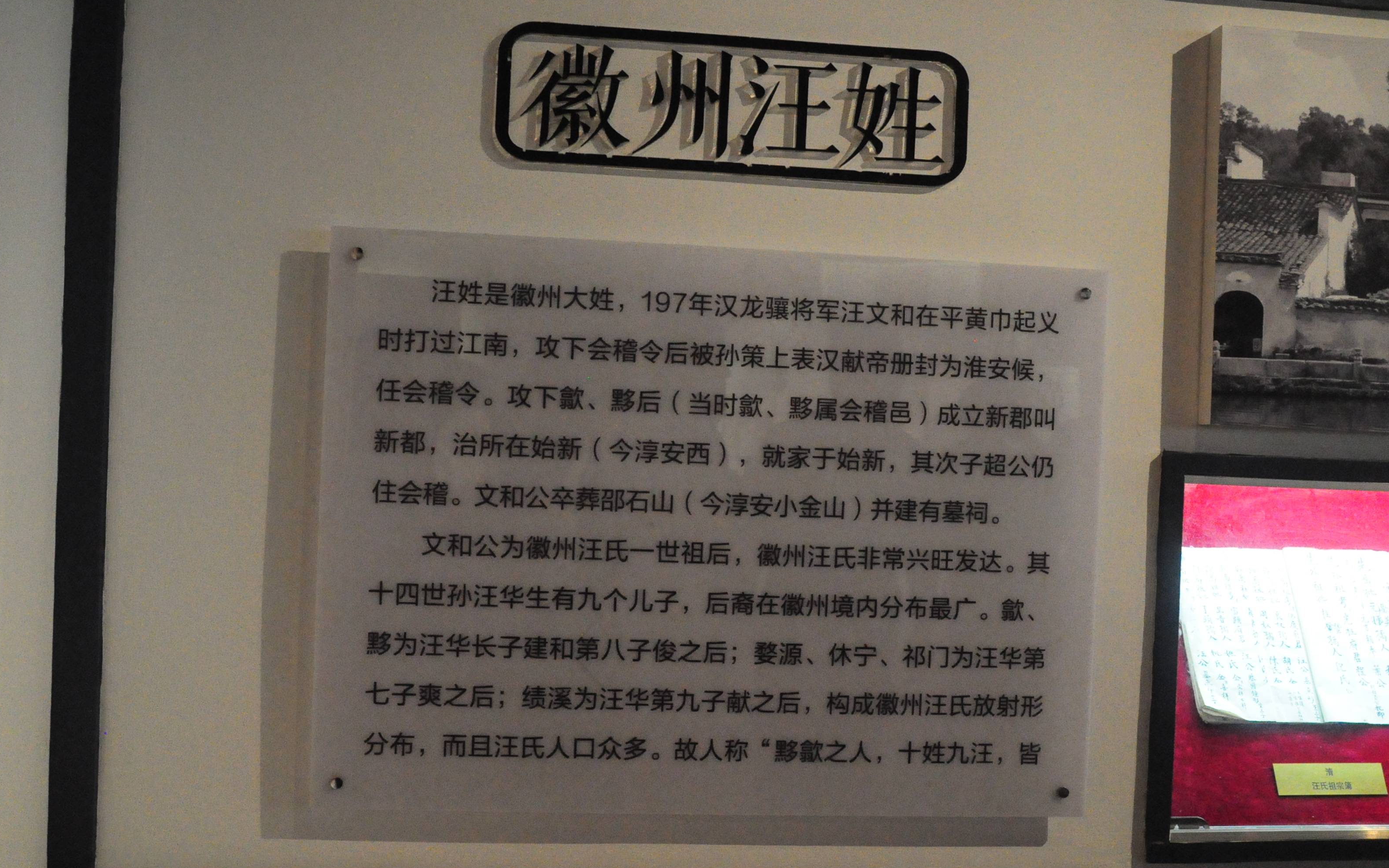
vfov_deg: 38.8
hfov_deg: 58.9
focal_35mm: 33
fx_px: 1231
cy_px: 437
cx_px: 692
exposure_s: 1/160
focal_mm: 21
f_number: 6.3
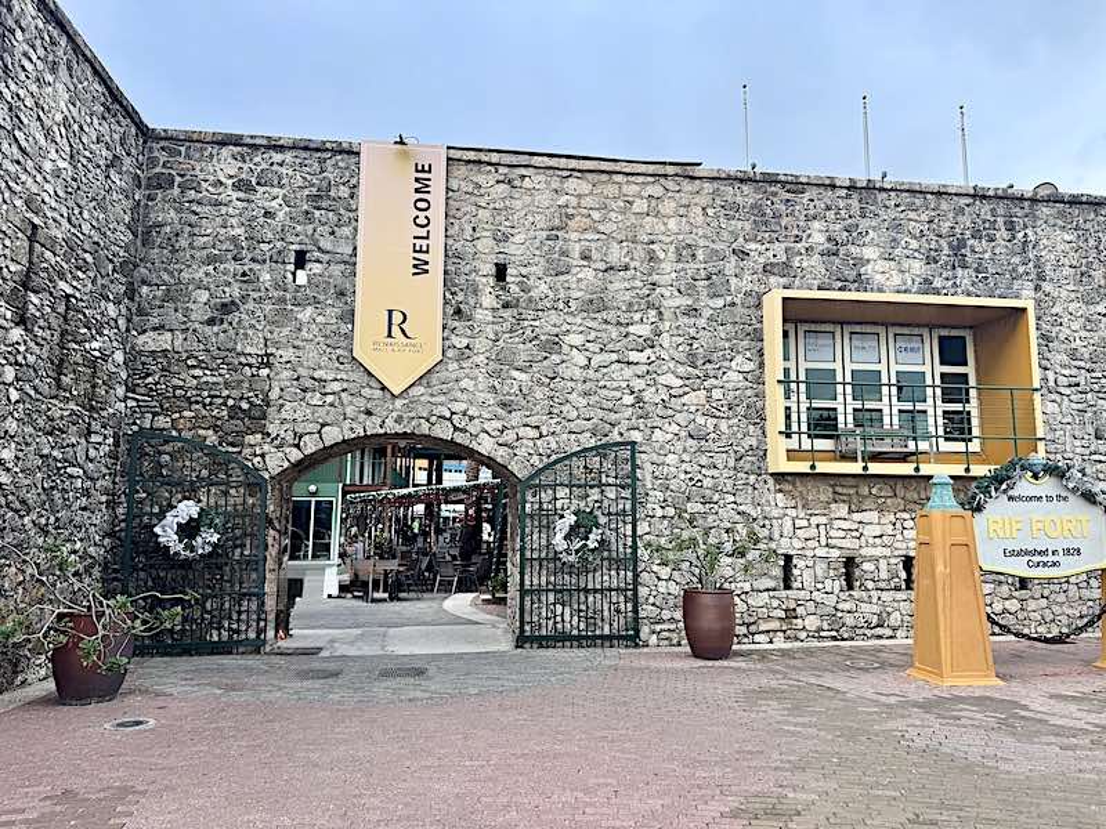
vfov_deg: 56.8
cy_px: 414
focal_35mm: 24
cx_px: 553
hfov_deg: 71.6
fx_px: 767
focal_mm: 6.76
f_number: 1.78
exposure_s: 1/900
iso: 80
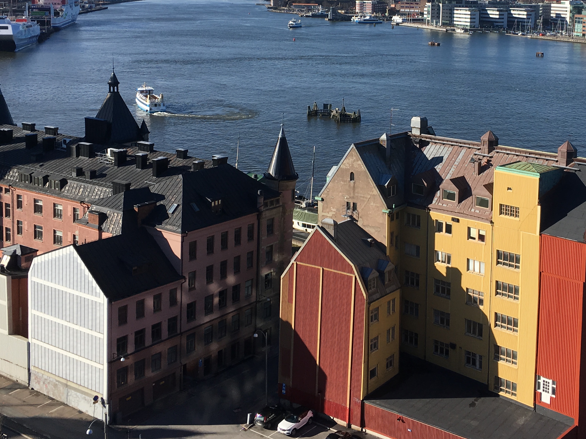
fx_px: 830
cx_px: 376
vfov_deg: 29.1
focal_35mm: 49
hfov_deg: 38.6
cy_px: 92
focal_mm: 4.15
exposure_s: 1/1538
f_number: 2.2
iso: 25
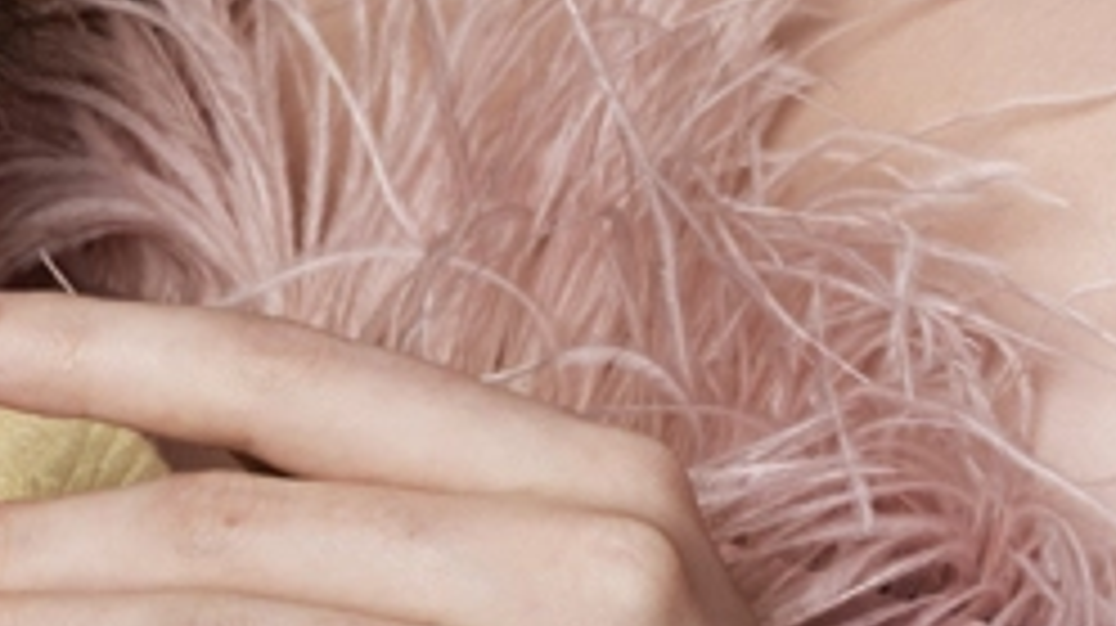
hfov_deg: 7.6
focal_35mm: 279
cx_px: -346
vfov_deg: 4.3
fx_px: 8249
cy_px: -725
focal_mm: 55
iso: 125
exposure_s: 1/160
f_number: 13
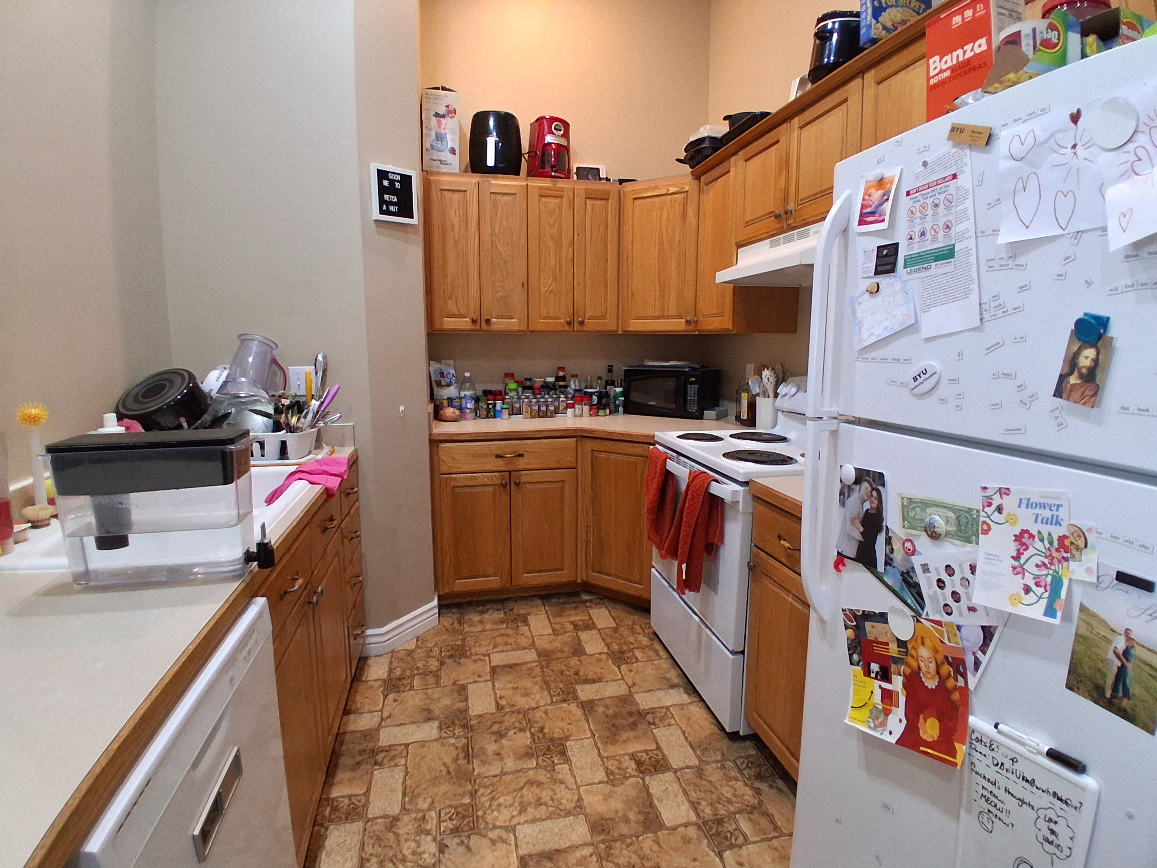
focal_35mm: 17
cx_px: 578
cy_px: 434
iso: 400
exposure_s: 1/40
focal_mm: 1.4
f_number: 2.2
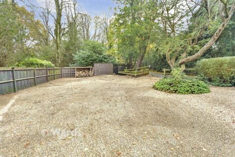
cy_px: 78
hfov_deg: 90.0
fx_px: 117
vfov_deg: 67.3
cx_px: 118
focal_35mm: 18
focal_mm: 12
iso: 500
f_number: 3.5
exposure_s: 1/40
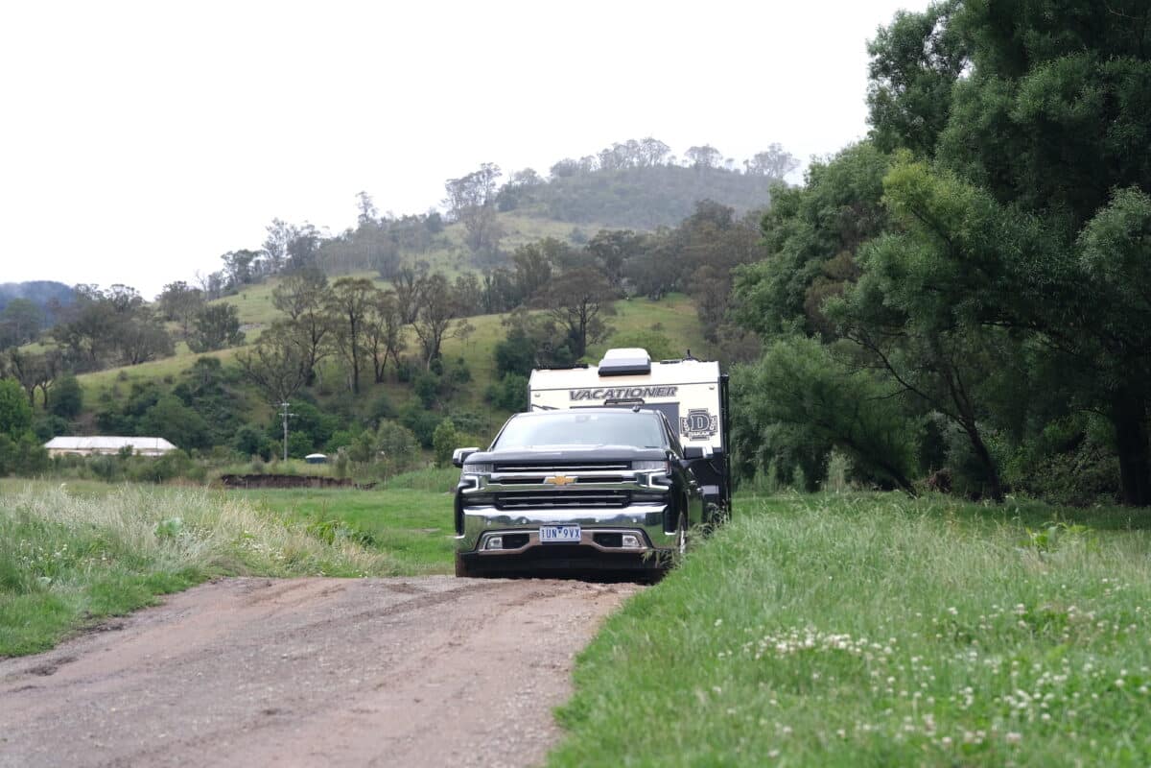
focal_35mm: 75
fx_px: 2398
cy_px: 384
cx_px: 576
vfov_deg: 18.2
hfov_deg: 27.0
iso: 125
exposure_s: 1/1250
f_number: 2.8
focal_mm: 50
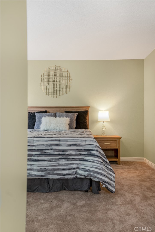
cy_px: 116
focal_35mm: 28
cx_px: 78
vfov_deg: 65.5
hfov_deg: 46.4
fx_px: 181
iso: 160
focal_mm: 28
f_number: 5
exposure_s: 1/8
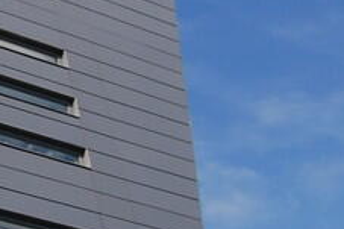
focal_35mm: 122
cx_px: -242
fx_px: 1165
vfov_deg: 11.2
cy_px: 37
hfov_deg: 15.0
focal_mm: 18
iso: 200
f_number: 11
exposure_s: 1/500
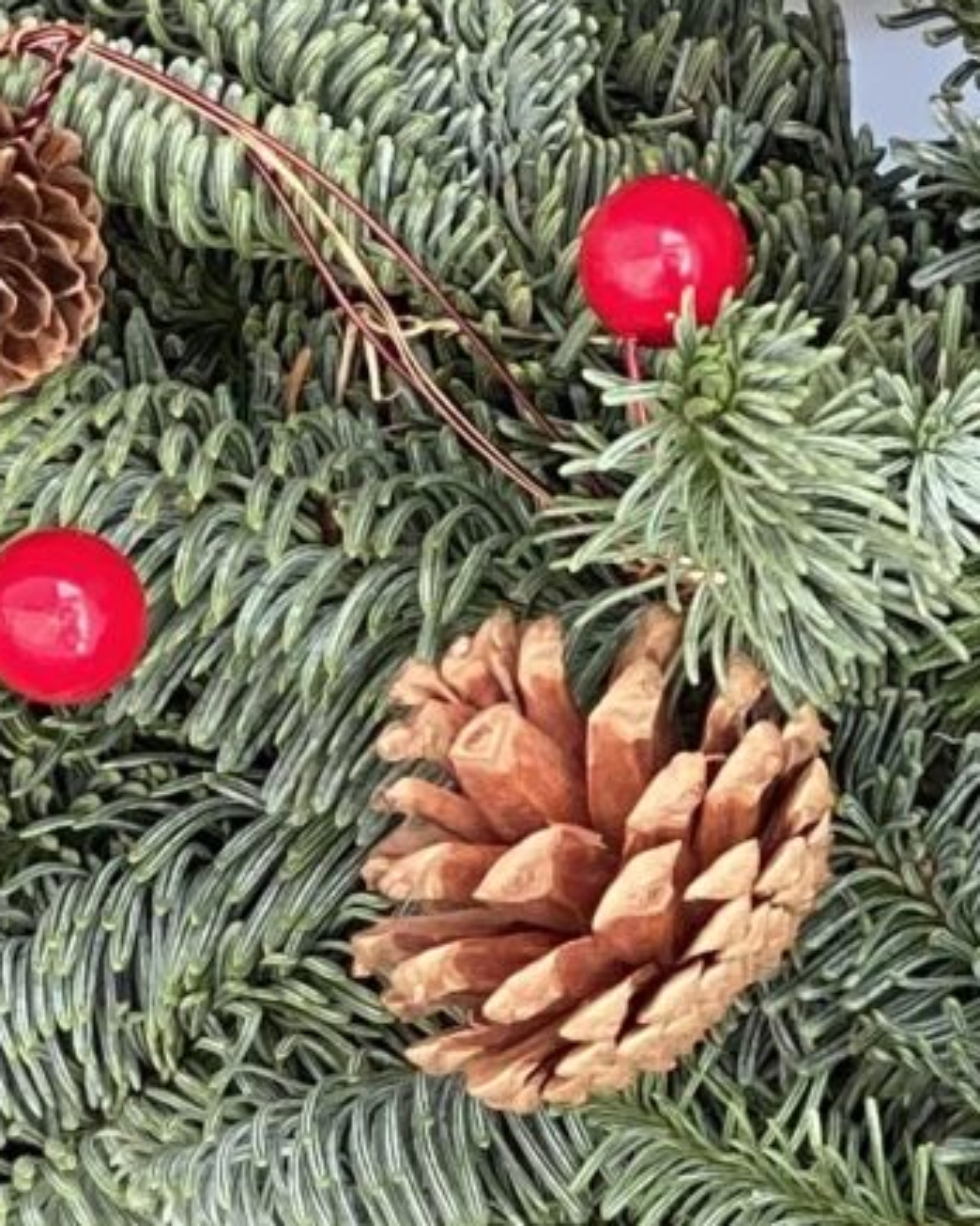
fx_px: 10840
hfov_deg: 5.2
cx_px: 366
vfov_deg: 6.3
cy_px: 2359
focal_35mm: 299
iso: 32
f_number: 2
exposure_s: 1/100
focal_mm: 6
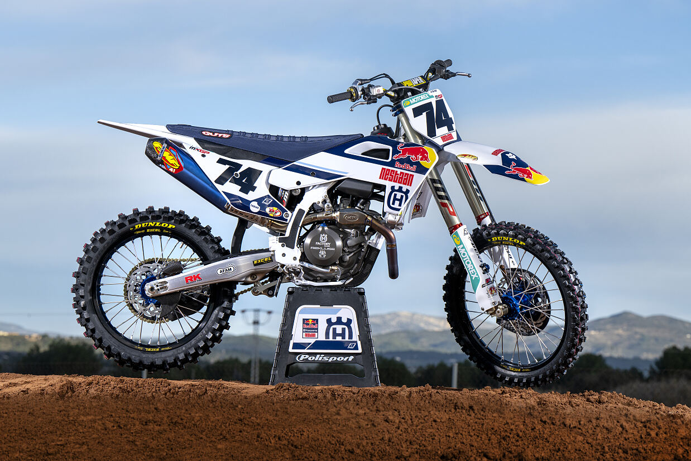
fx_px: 1747
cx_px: 346
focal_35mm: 91
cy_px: 230
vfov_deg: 15.0
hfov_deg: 22.4
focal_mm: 91
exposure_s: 1/1000
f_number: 5.6
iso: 200
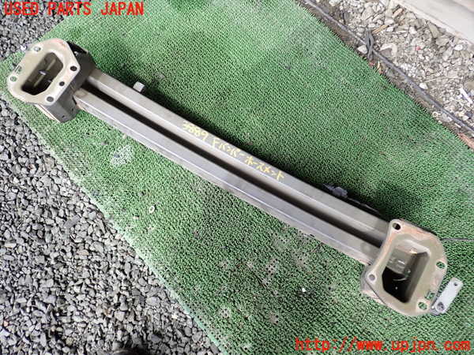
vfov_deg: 46.8
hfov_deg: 60.0
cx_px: 237
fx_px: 411
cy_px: 178
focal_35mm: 30
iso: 100
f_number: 2.3
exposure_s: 1/160
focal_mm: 5.4
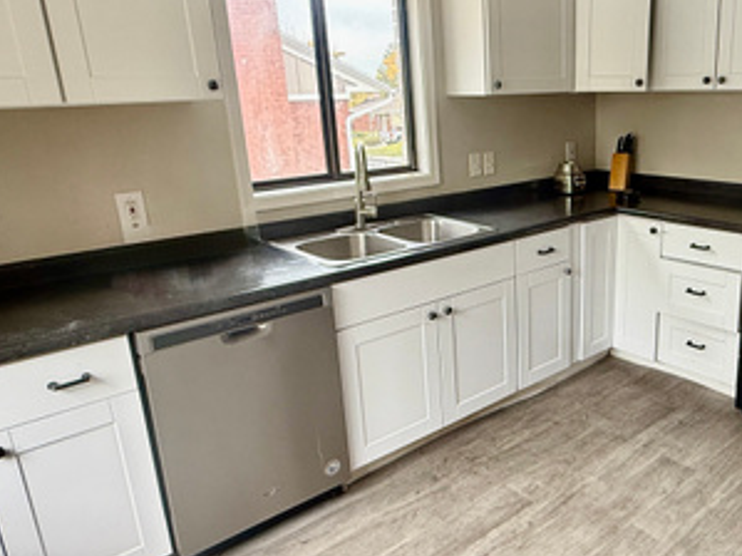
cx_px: 526
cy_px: 268
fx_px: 643
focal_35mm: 30
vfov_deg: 46.8
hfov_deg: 57.9
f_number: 2.2
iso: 160
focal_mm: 2.22
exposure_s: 1/99
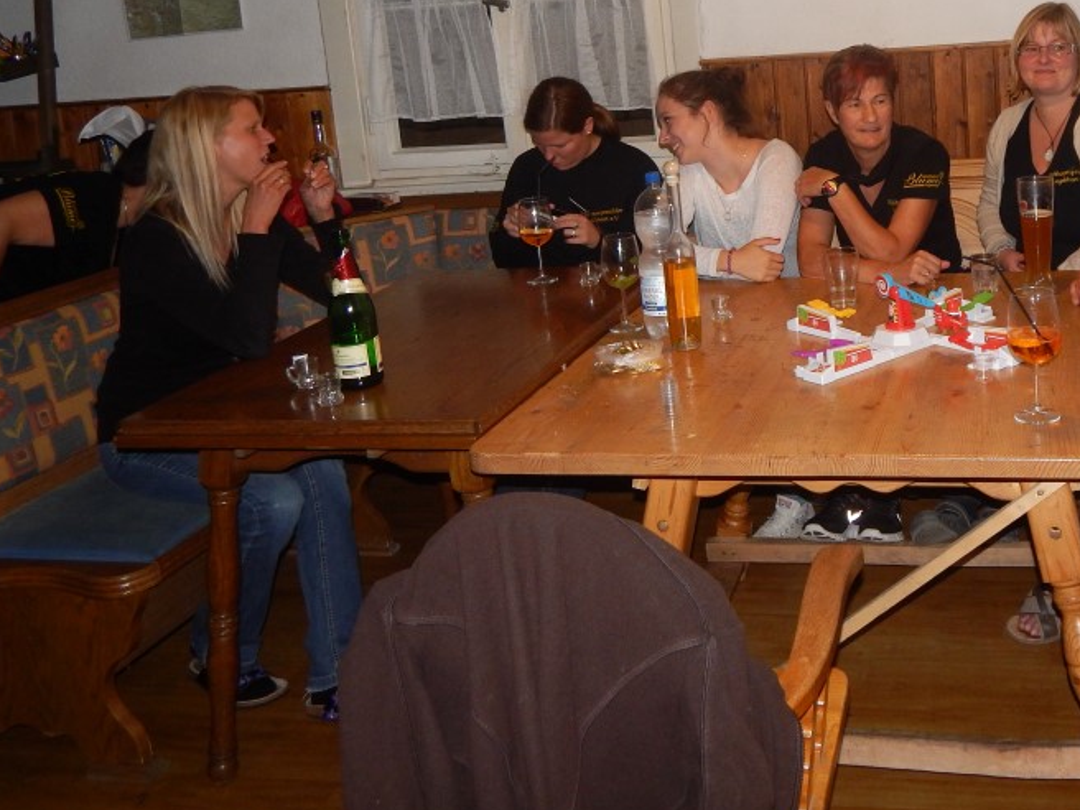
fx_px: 1217
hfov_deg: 46.2
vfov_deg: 36.0
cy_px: 201
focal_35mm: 39
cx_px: 803
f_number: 3.1
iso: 200
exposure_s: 1/30
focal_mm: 4.5
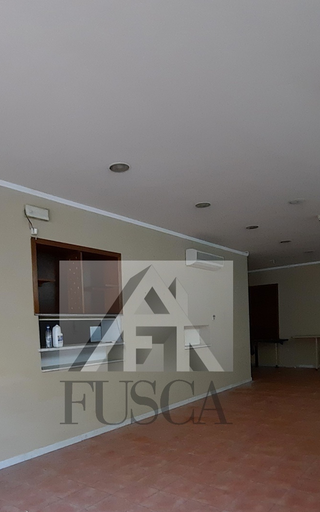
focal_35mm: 25
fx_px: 349
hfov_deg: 49.2
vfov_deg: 70.4
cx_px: 146
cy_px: 343
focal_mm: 1.74
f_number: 2.2
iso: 250
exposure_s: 1/50
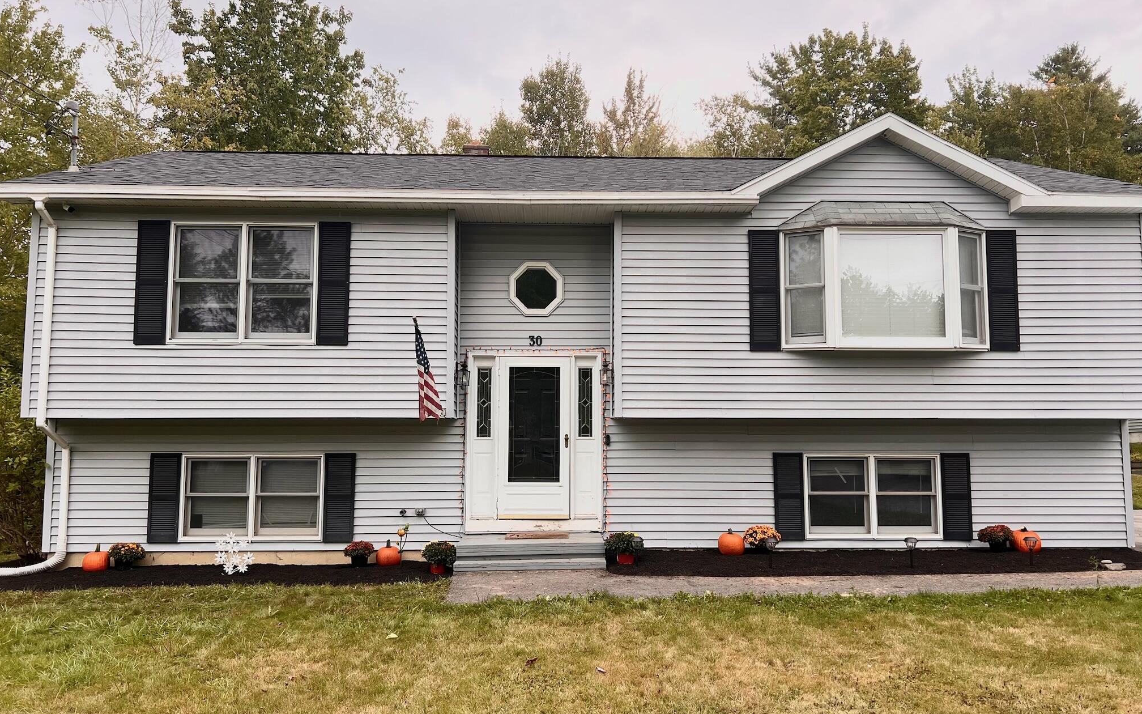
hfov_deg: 66.5
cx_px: 577
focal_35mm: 28
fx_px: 871
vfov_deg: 44.5
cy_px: 362
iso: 40
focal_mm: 5.7
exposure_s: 1/203
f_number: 1.5
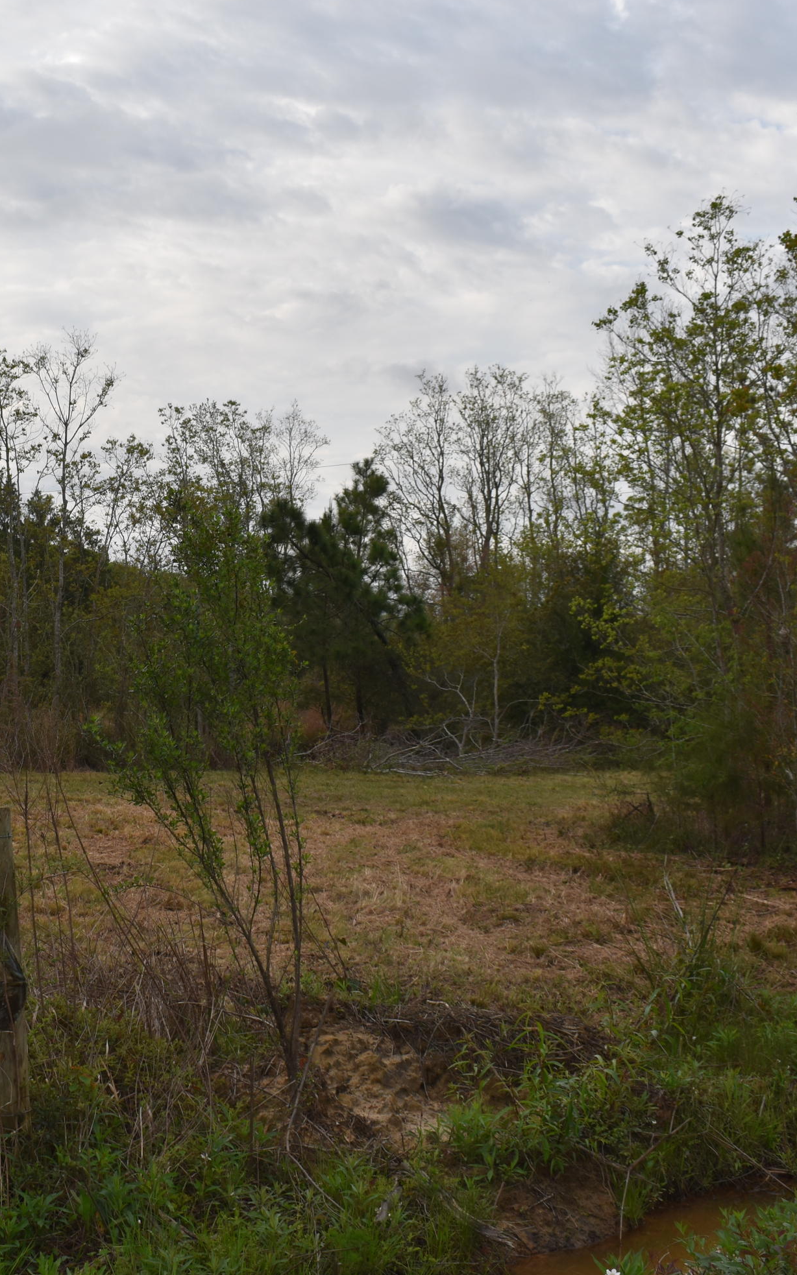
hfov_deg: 22.7
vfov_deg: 36.3
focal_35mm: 56
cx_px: 119
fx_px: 1947
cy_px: 645
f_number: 7.1
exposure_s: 1/200
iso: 100
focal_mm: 24
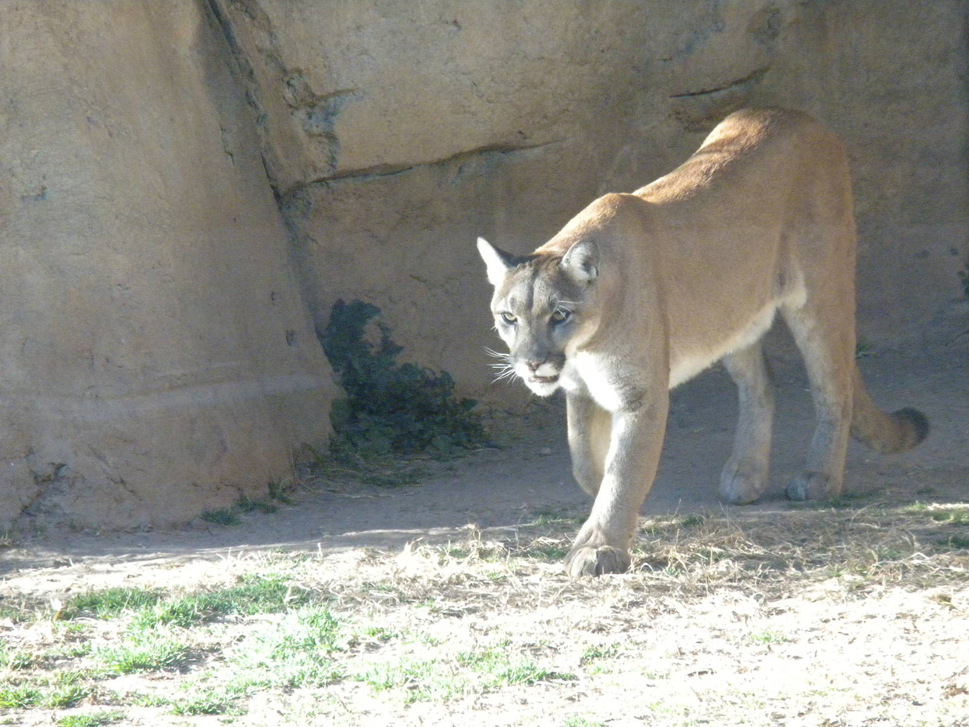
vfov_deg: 5.7
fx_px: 7278
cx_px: 484
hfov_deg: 7.6
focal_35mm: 260
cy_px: 364
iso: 765
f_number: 5.3
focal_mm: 46.2
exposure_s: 1/296
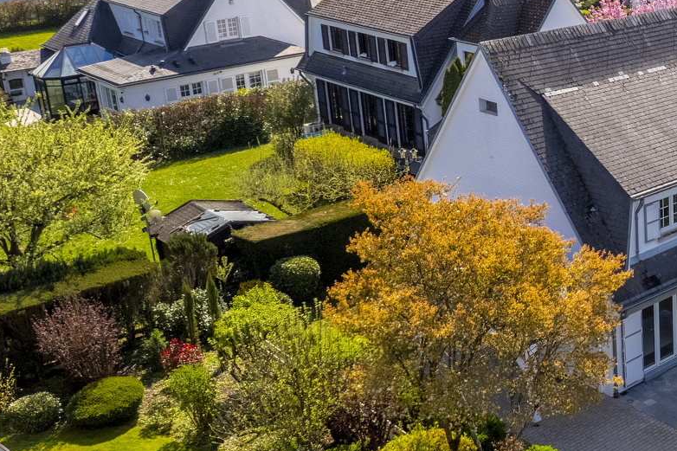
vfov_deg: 24.9
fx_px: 1015
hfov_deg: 33.1
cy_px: 157
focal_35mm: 54
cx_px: 710
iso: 200
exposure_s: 1/250
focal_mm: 8.38
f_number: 2.8
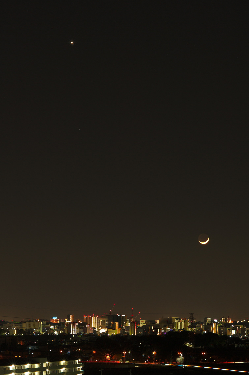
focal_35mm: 111
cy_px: 185
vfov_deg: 18.4
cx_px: 123
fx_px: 1154
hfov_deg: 12.3
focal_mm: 105
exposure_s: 10
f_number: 11
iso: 200
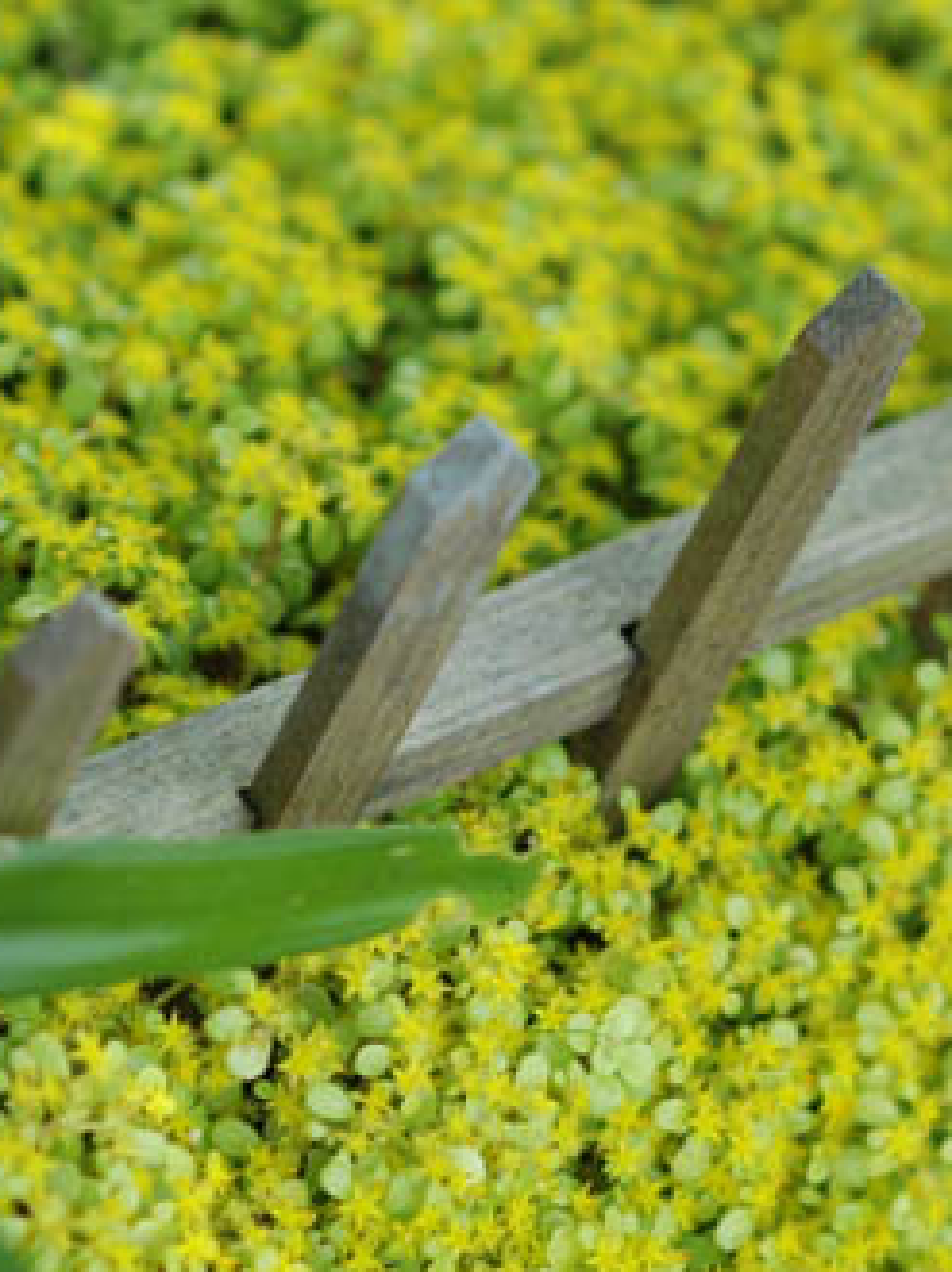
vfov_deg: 6.7
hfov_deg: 5.0
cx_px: 443
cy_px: 636
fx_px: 10821
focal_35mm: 295
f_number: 3.5
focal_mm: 135
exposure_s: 1/200
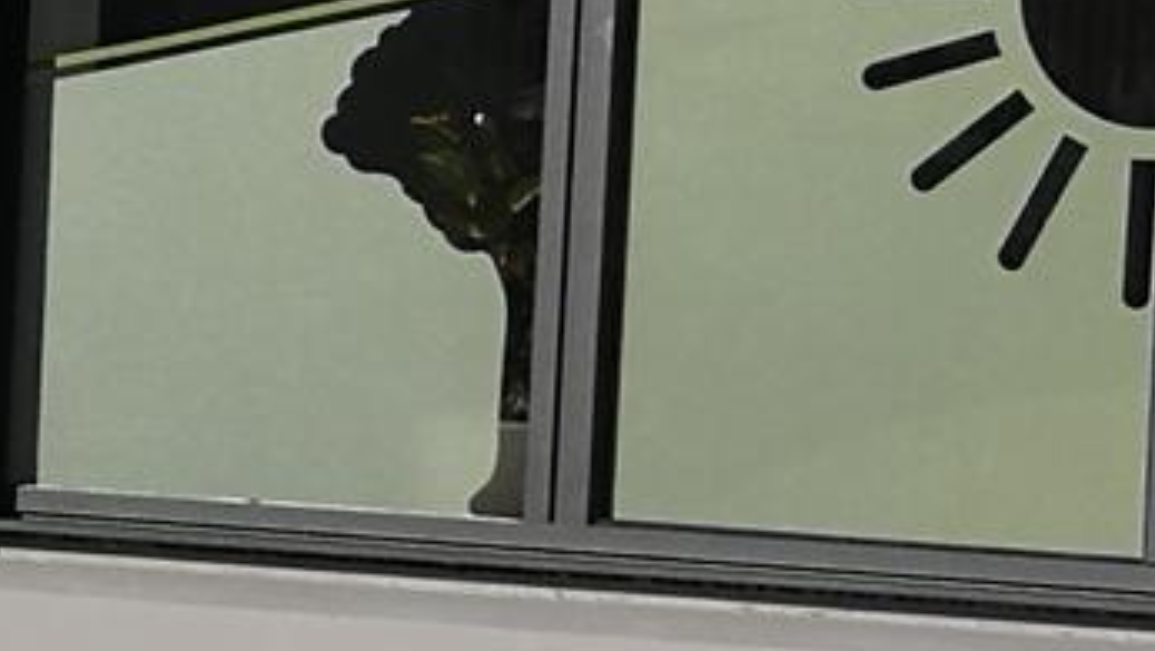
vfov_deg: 4.1
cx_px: -337
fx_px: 9069
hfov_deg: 7.2
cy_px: 200
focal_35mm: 296
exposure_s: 1/5319
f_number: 1.8
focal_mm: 3.95
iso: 50
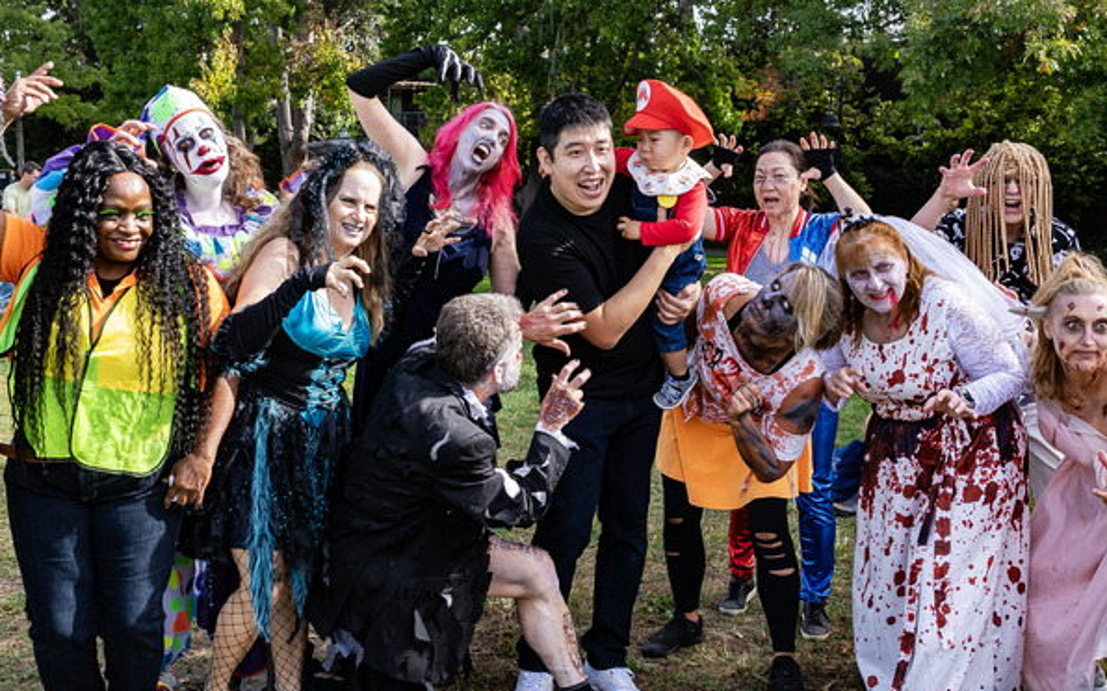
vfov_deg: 33.5
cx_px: 554
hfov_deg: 51.6
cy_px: 333
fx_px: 1146
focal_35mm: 38
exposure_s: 1/200
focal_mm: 25
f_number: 4
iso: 80
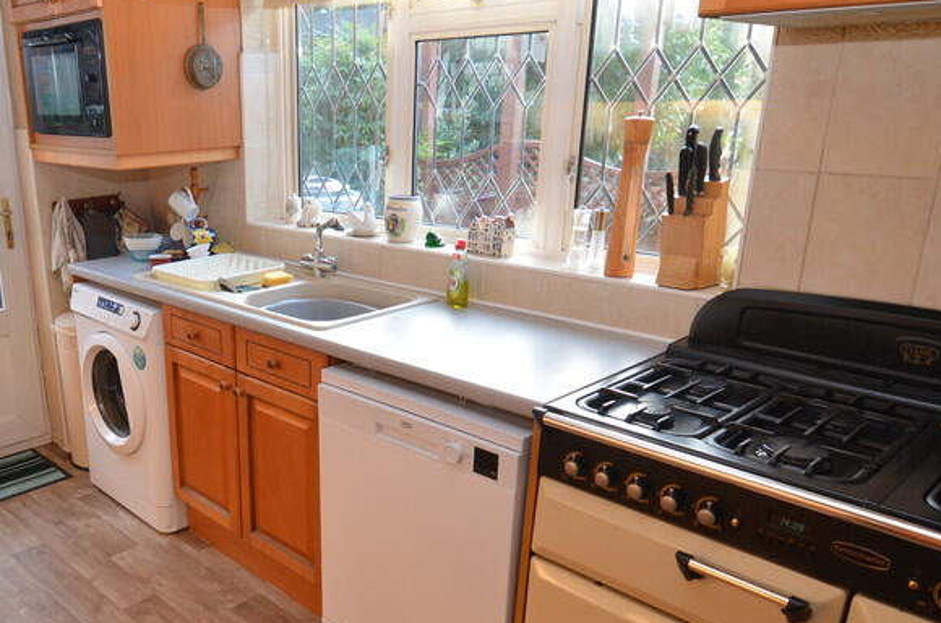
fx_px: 794
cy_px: 388
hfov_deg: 58.7
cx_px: 260
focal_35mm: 30
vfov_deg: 42.5
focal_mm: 11.5
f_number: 4.5
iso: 400
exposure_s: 1/80
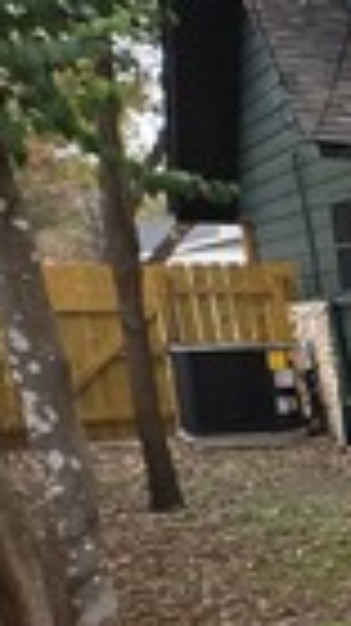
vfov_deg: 31.7
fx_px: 1077
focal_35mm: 65
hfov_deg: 8.6
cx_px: 1350
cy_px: 477
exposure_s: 1/60
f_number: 2.2
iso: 32
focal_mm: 1.7
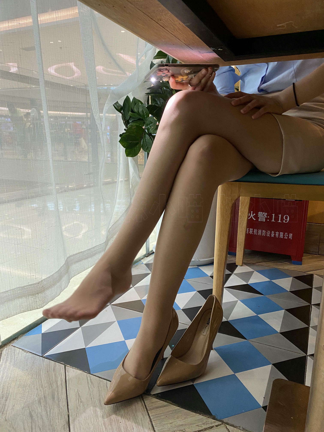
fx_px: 324
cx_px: 162
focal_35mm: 26
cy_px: 216
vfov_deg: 67.3
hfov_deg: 53.1
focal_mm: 4.25
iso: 160
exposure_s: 1/50
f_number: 1.8
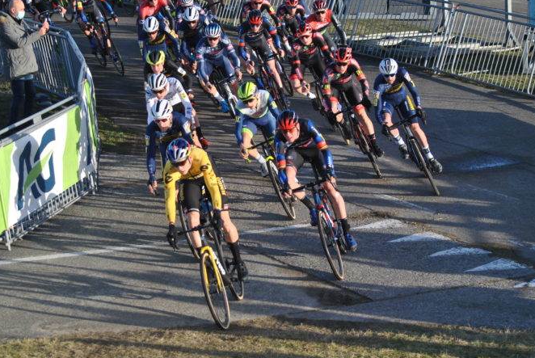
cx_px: 230
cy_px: 165
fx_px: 1943
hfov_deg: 15.7
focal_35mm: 131
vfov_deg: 10.5
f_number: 4.5
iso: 200
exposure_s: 1/800
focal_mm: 75
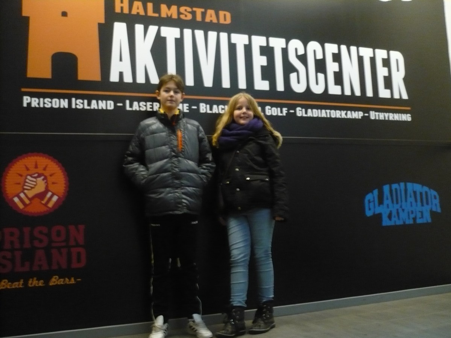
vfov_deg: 40.7
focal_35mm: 35
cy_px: 169
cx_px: 226
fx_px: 456
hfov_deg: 52.6
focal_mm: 5.8
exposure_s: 1/8
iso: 400
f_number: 2.8
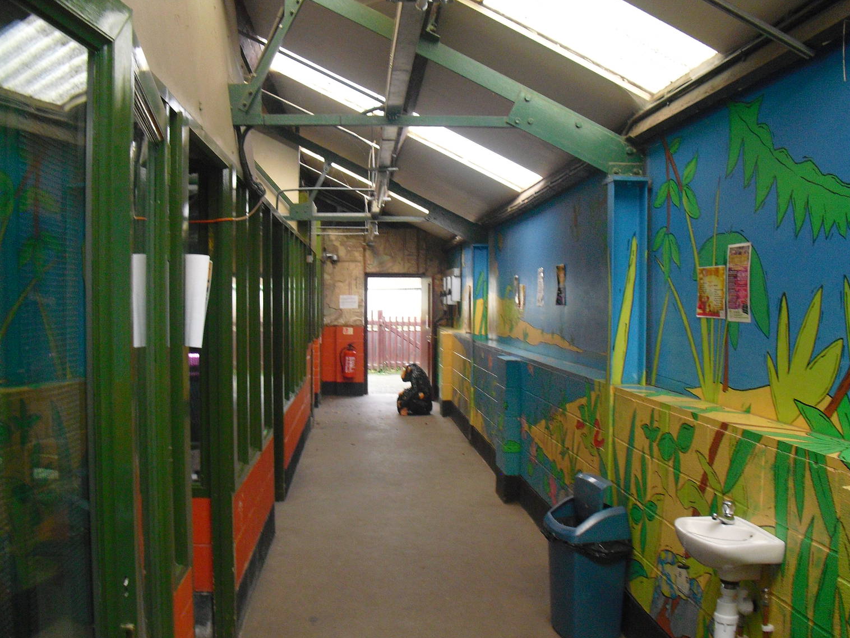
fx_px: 933
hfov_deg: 49.0
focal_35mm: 38
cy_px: 334
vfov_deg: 37.7
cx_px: 404
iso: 400
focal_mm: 6.3
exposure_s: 1/100
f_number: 3.1
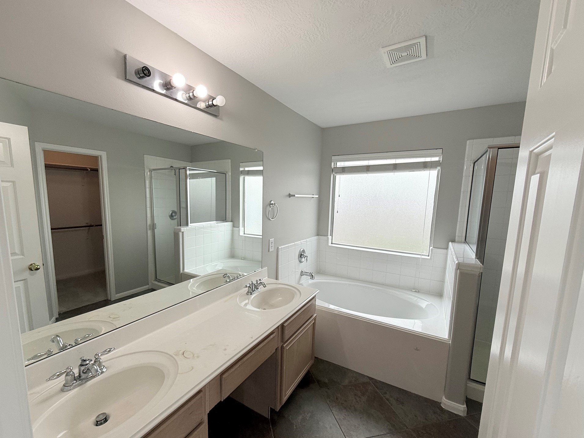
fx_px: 253
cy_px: 229
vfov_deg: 81.7
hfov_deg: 98.0
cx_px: 274
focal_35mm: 15
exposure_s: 1/120
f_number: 2.2
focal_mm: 2.22
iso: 64
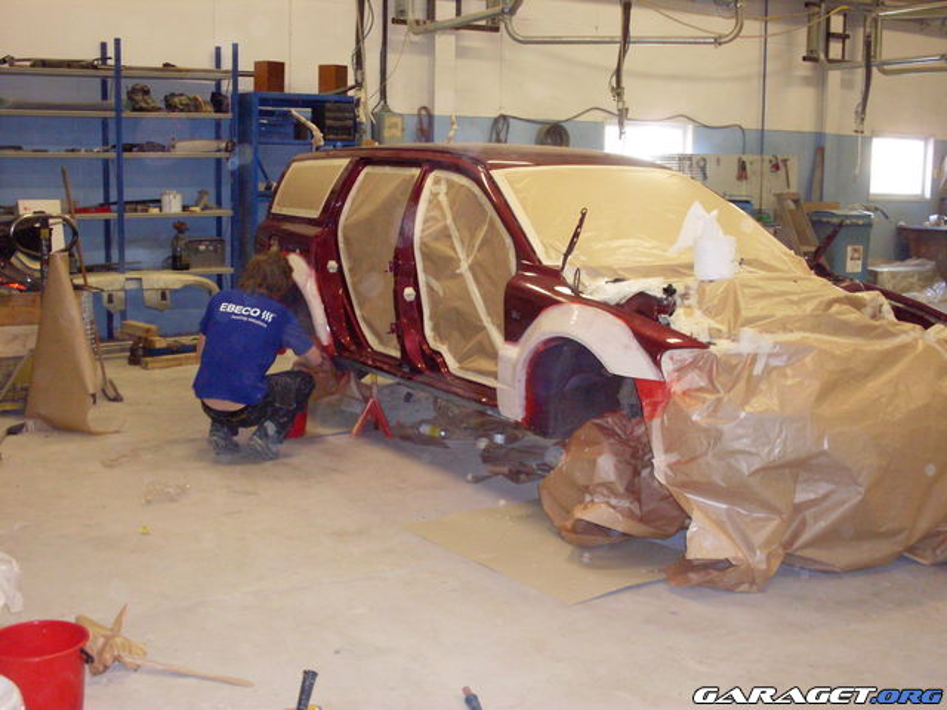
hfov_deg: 38.9
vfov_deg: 29.7
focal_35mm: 49
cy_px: 355
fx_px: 1341
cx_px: 474
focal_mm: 8.1
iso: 240
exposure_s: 1/45
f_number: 3.1
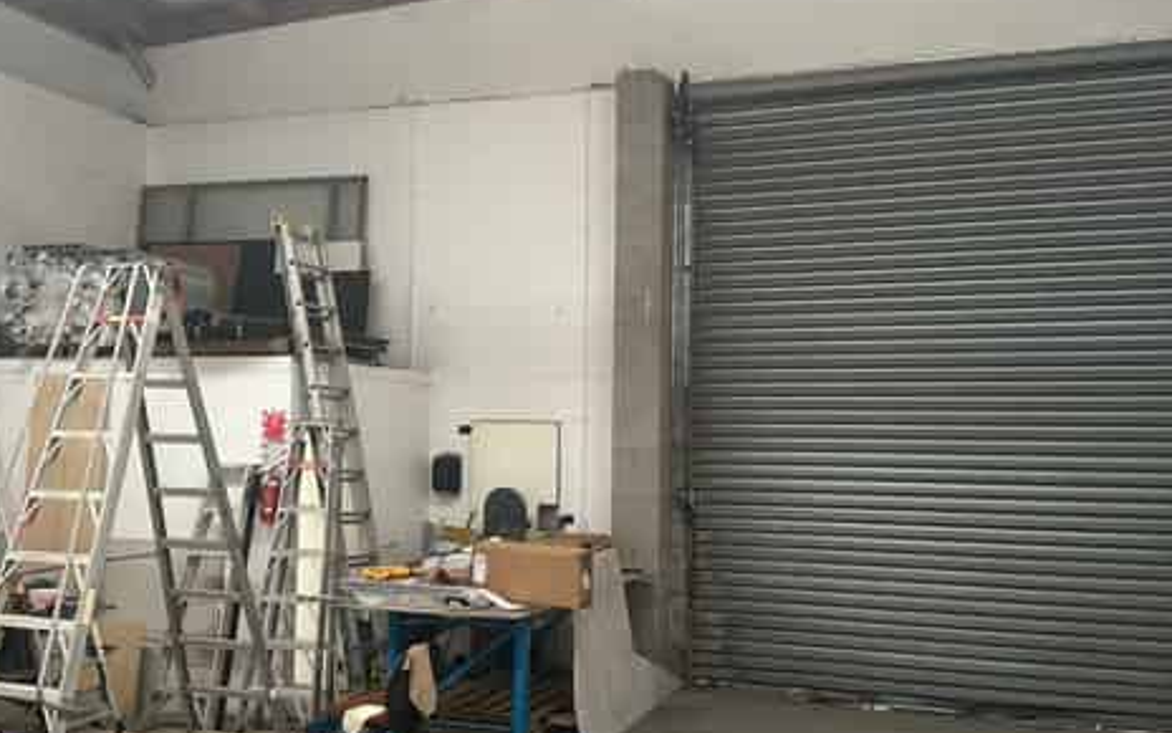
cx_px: 607
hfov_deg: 68.4
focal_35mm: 27
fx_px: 862
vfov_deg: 46.0
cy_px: 388
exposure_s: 1/33
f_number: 1.78
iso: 640
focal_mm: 6.86
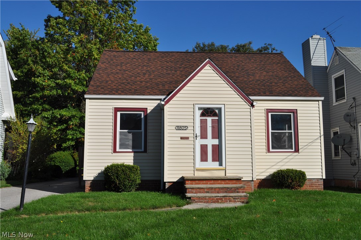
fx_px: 360
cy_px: 120
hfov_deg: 53.2
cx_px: 180
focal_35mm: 36
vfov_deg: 36.8
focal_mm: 24
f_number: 11
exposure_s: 1/500
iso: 200
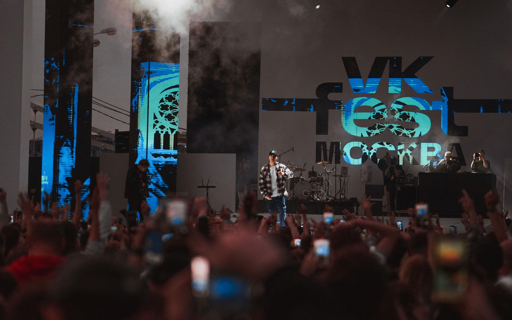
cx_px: 256
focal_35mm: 140
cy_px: 157
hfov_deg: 14.9
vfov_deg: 9.4
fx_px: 1954
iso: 1600
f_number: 4
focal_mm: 137
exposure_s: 1/400
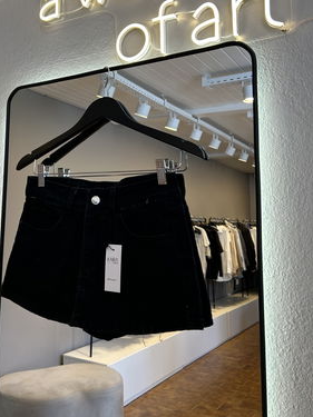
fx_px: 446
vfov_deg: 49.8
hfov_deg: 38.0
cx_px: 94
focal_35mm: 37
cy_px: 163
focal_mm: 5.7
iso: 40
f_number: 1.5
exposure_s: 1/100
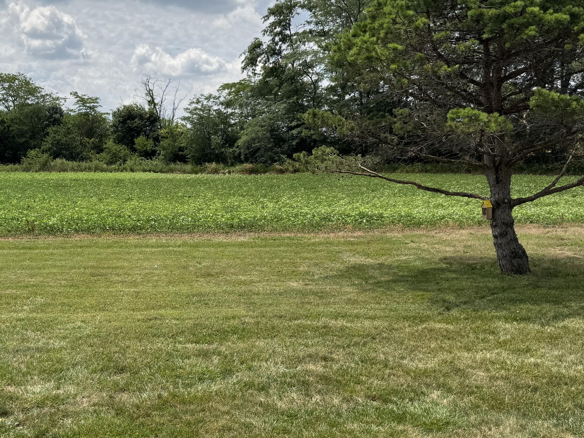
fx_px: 726
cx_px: 183
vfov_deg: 33.6
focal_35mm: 43
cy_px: 245
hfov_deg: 43.1
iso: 80
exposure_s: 1/6410
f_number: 1.78
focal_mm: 6.76
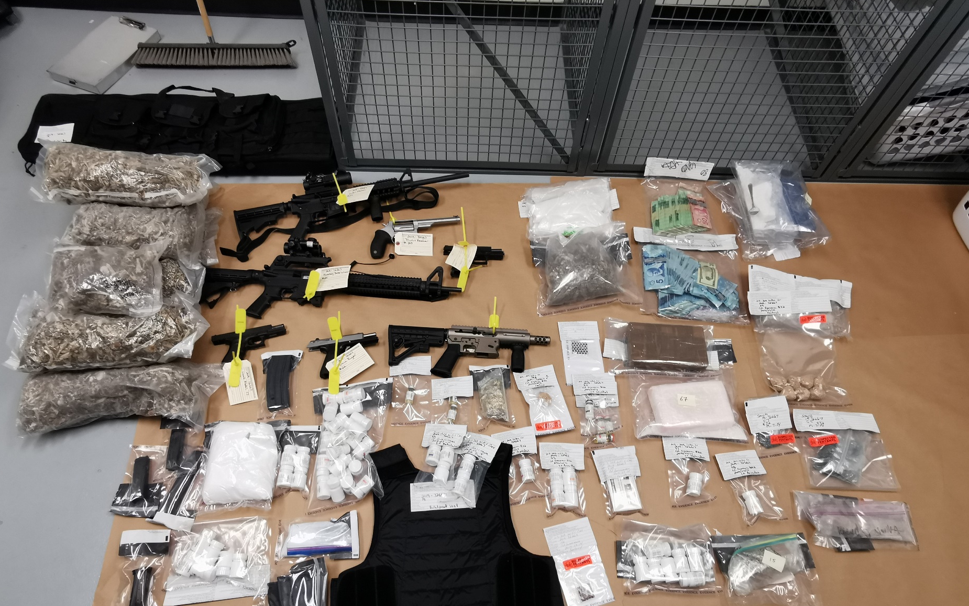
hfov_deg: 79.7
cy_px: 366
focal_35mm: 22
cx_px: 480
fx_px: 581
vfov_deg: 54.6
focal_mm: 2.35
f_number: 2.2
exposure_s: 1/40
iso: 200
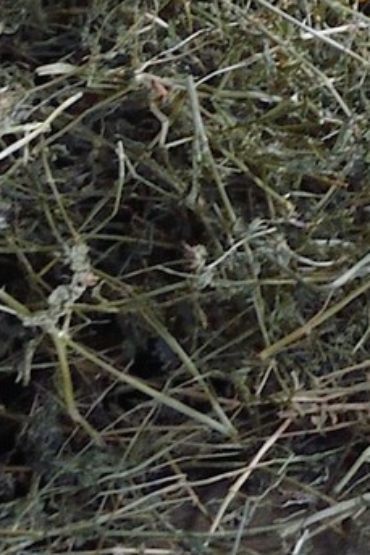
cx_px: 1270
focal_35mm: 349
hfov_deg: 3.8
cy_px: -1179
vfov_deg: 5.5
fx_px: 5385
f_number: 8
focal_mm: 50
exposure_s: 1/320
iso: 1600
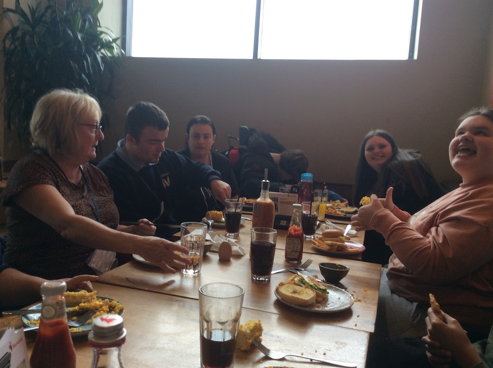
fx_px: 455
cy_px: 184
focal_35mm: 32
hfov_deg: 56.9
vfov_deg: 44.1
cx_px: 246
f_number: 2.4
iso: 32
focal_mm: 3.3
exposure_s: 1/50
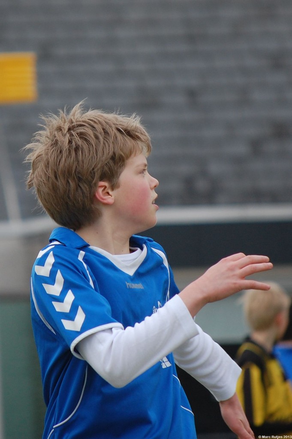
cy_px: 220
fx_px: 3656
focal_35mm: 300
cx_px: 146
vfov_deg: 6.9
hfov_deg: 4.6
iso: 400
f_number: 5.6
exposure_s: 1/800
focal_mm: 200
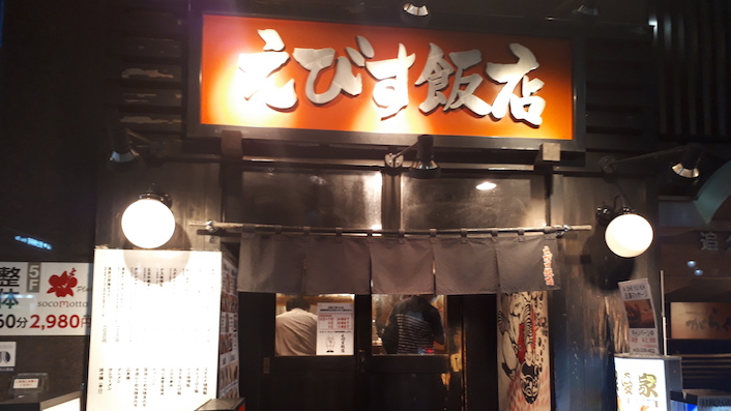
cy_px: 273
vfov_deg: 38.5
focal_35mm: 30
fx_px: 581
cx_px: 367
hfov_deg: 64.3
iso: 160
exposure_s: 1/20
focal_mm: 3.6
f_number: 1.9
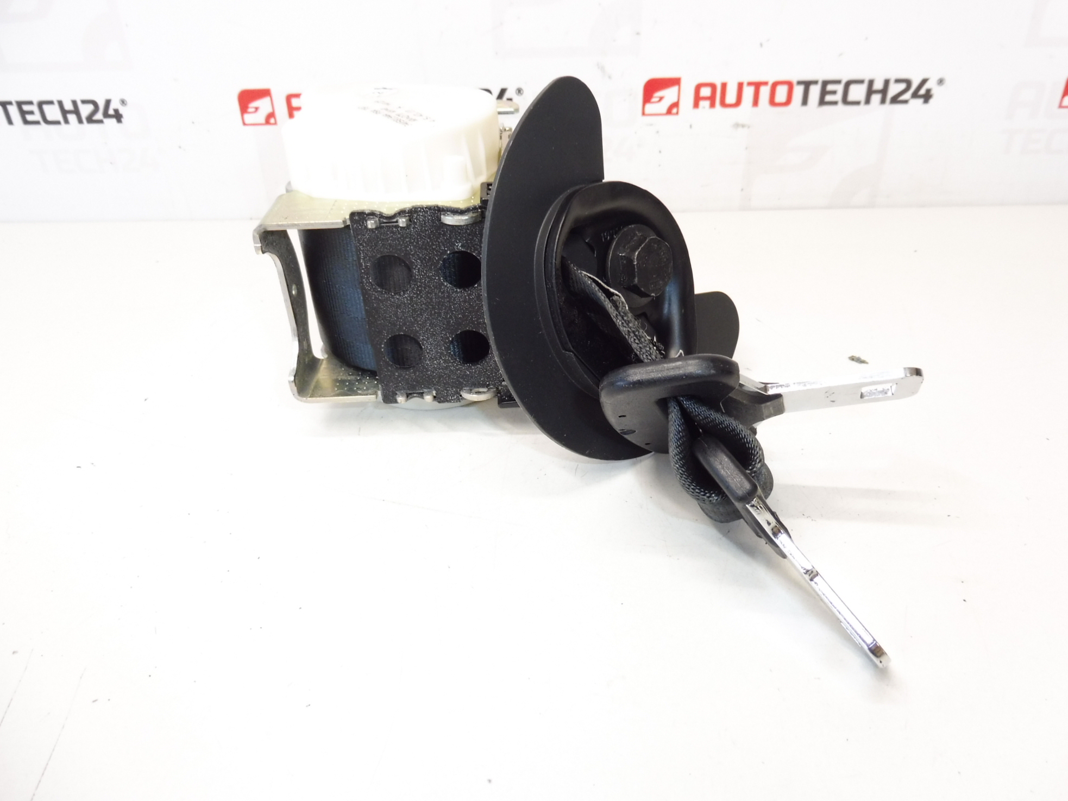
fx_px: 771
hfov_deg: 69.4
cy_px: 392
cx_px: 521
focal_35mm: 25
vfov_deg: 54.9
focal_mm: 4.3
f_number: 3.5
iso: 200
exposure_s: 1/80
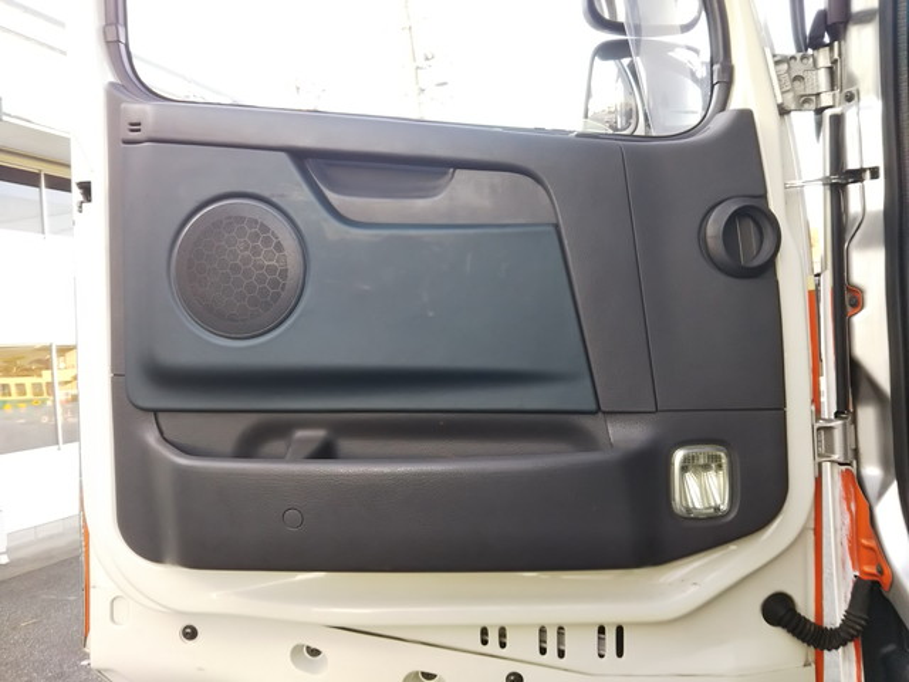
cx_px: 454
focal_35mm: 30
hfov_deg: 60.0
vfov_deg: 46.8
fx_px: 788
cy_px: 341
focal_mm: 4
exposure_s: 1/60
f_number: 2.2
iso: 40
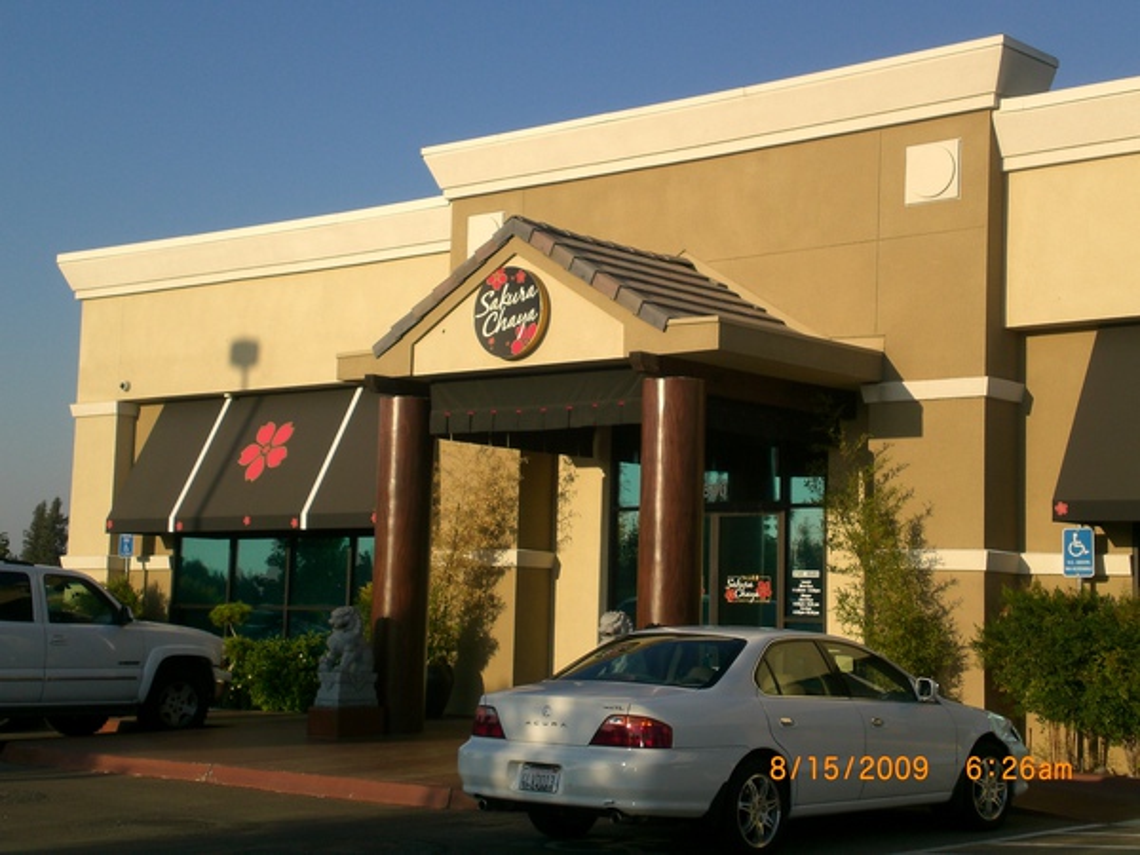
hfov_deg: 30.7
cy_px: 428
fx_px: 2075
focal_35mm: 63
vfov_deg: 23.3
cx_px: 570
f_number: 5.7
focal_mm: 10.4
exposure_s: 1/320
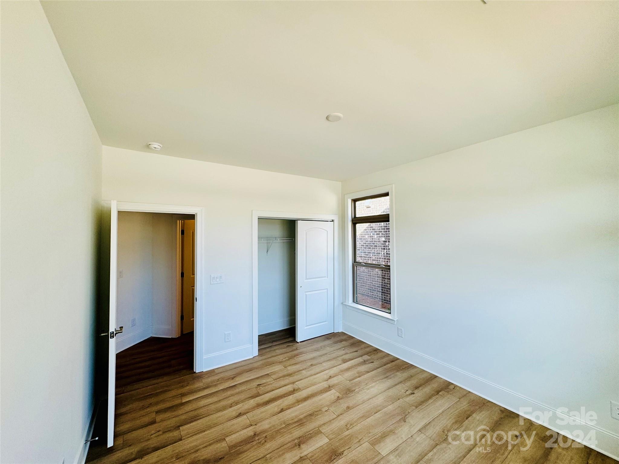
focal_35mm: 14
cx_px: 310
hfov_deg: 102.1
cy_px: 232
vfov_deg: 85.7
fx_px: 250
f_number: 2.2
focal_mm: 2.22
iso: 50
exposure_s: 1/120
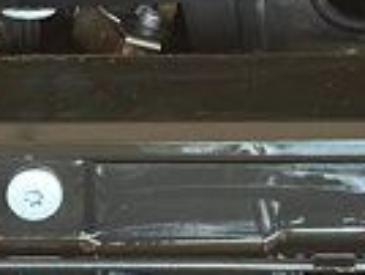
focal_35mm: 366
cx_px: 49
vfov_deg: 4.0
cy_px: -215
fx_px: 3866
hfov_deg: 5.4
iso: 250
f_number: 1.78
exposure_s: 1/60
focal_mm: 6.86
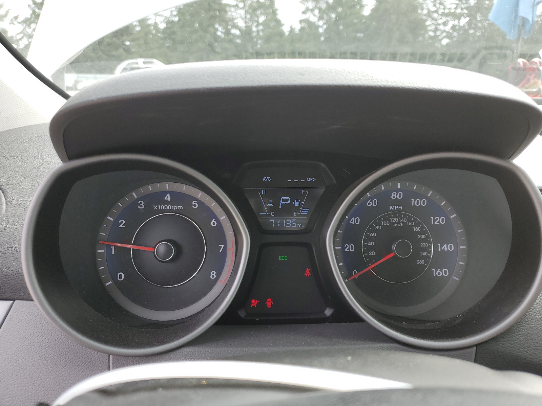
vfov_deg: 53.1
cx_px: 271
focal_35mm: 26
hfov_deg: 67.3
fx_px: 407
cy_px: 203
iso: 50
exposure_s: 1/357
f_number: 1.5
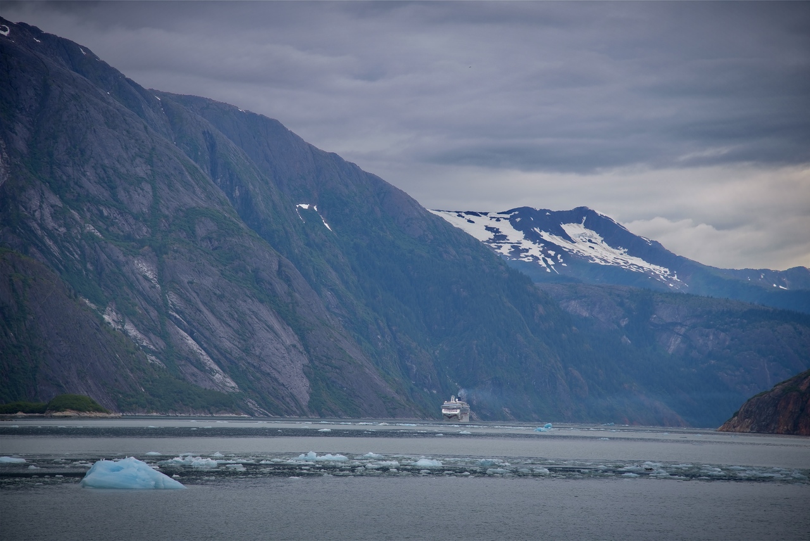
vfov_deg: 11.4
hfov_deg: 17.1
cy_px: 270
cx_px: 405
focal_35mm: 120
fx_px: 2700
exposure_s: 1/250
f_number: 4
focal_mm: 120
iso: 140
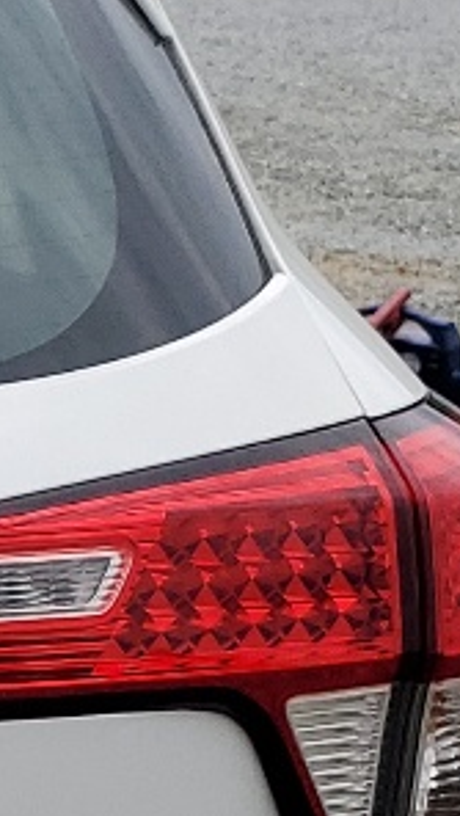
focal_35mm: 153
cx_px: -909
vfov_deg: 13.8
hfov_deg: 7.1
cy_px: 813
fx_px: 3310
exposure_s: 1/5000
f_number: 1.5
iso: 50
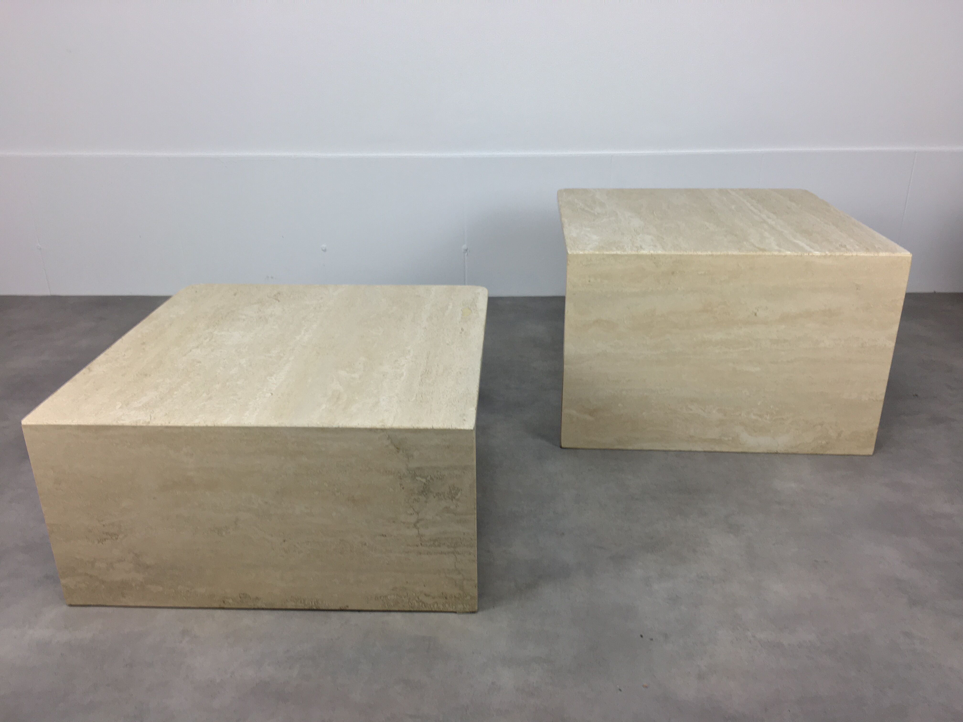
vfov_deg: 48.2
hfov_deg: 61.7
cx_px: 482
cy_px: 361
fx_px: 807
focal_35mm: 29
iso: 32
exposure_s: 1/33
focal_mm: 4.15
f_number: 2.2
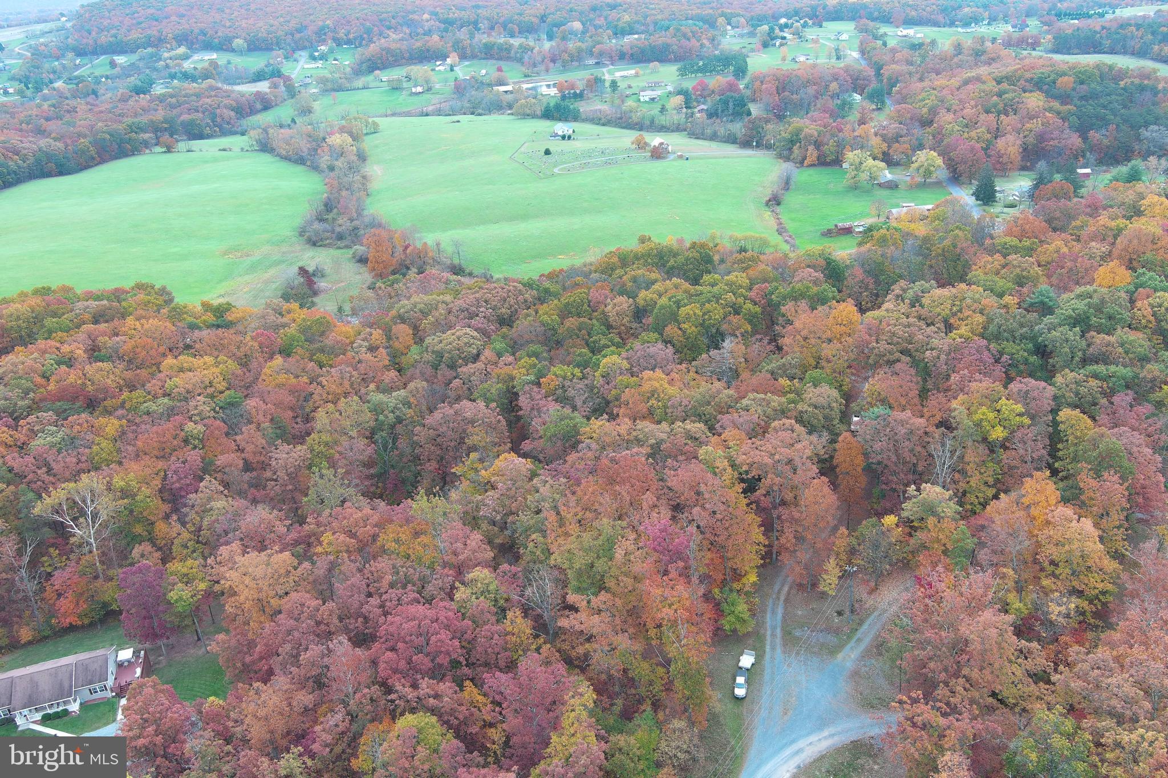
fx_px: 941
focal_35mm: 29
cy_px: 389
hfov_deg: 63.7
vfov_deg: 45.0
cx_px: 584
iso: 100
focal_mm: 10.57
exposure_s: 1/209
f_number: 2.8
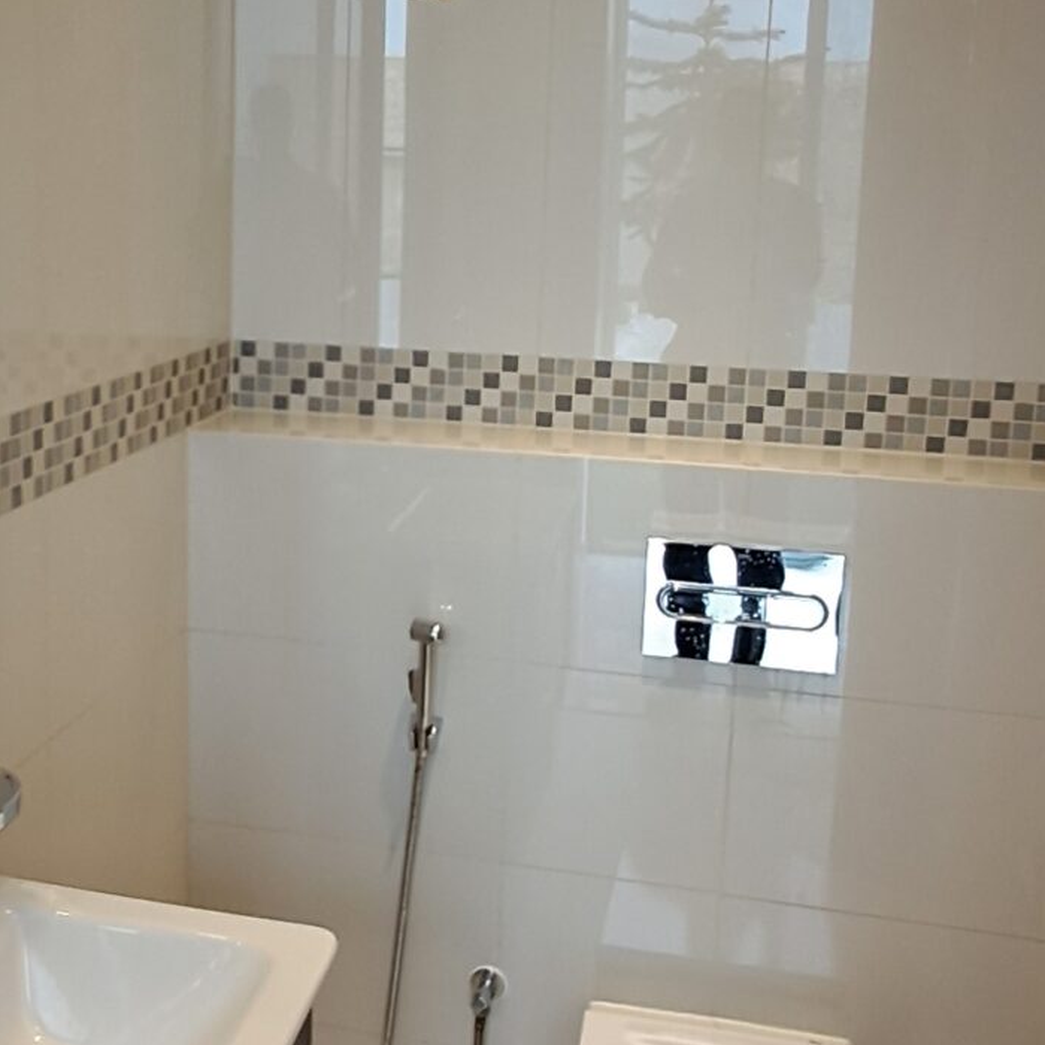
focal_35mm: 42
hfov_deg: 39.3
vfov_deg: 39.8
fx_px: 1434
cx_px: 308
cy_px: 400
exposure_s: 1/50
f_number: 2.2
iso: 64
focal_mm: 1.42
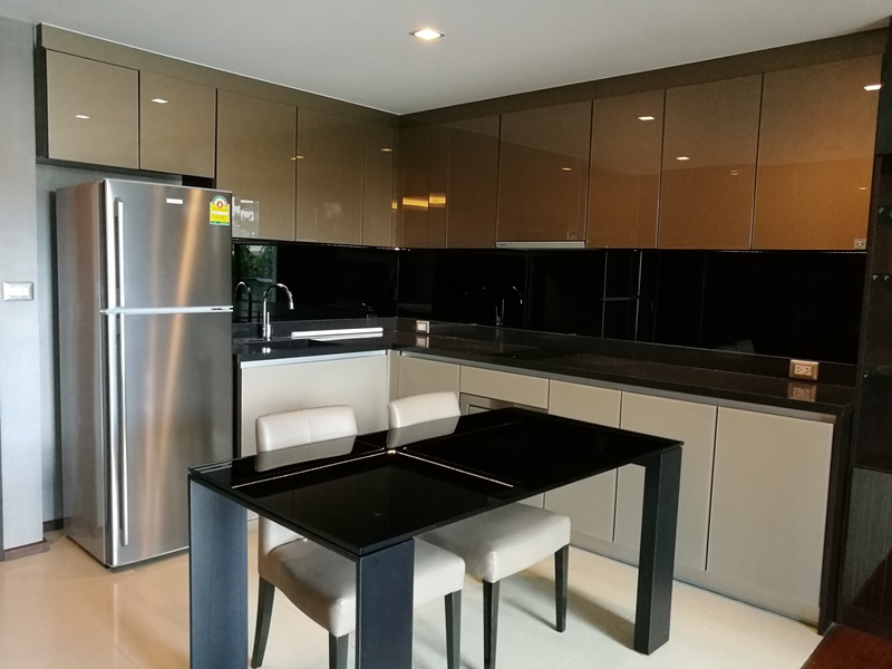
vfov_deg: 51.4
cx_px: 446
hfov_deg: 65.3
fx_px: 696
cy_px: 334
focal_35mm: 27
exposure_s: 1/25
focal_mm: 4.5
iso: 500
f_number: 2.2
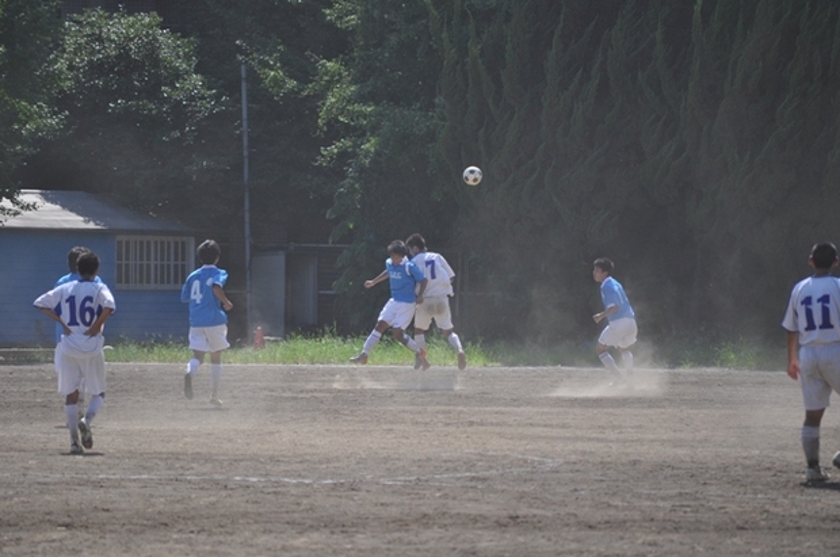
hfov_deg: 6.9
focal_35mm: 300
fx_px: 6987
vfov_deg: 4.6
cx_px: 420
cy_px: 278
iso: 400
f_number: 5.6
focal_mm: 200
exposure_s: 1/1250
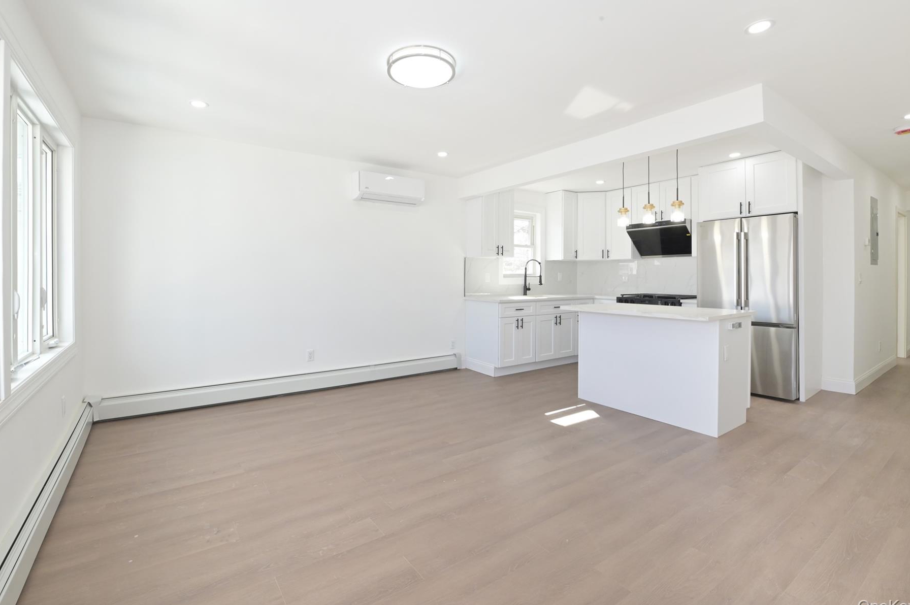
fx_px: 404
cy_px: 273
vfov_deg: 73.5
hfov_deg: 96.7
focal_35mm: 16
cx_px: 441
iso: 1600
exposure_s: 1/80
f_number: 14
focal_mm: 14
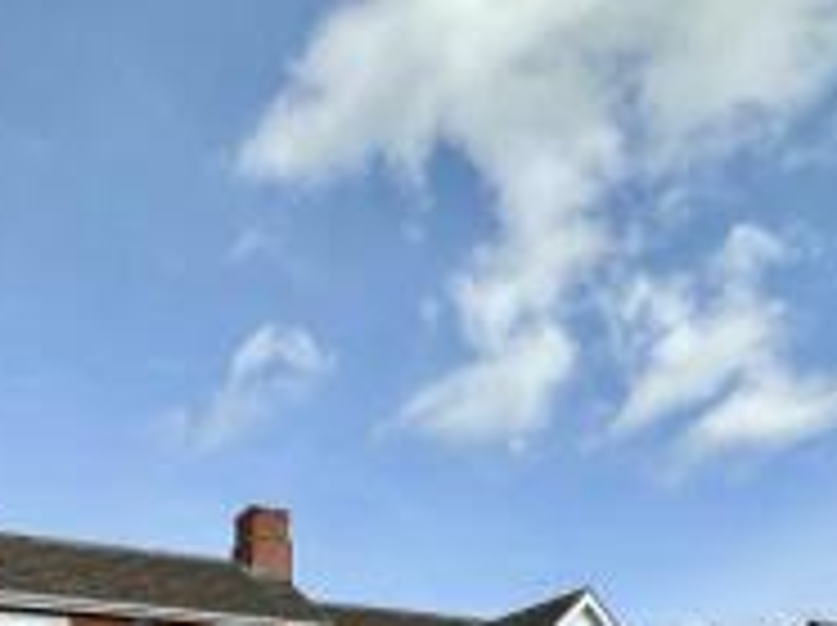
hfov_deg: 41.1
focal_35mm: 44
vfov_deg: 25.7
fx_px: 1063
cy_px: 907
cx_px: 164
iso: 40
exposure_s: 1/1304
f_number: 2.2
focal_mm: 2.22
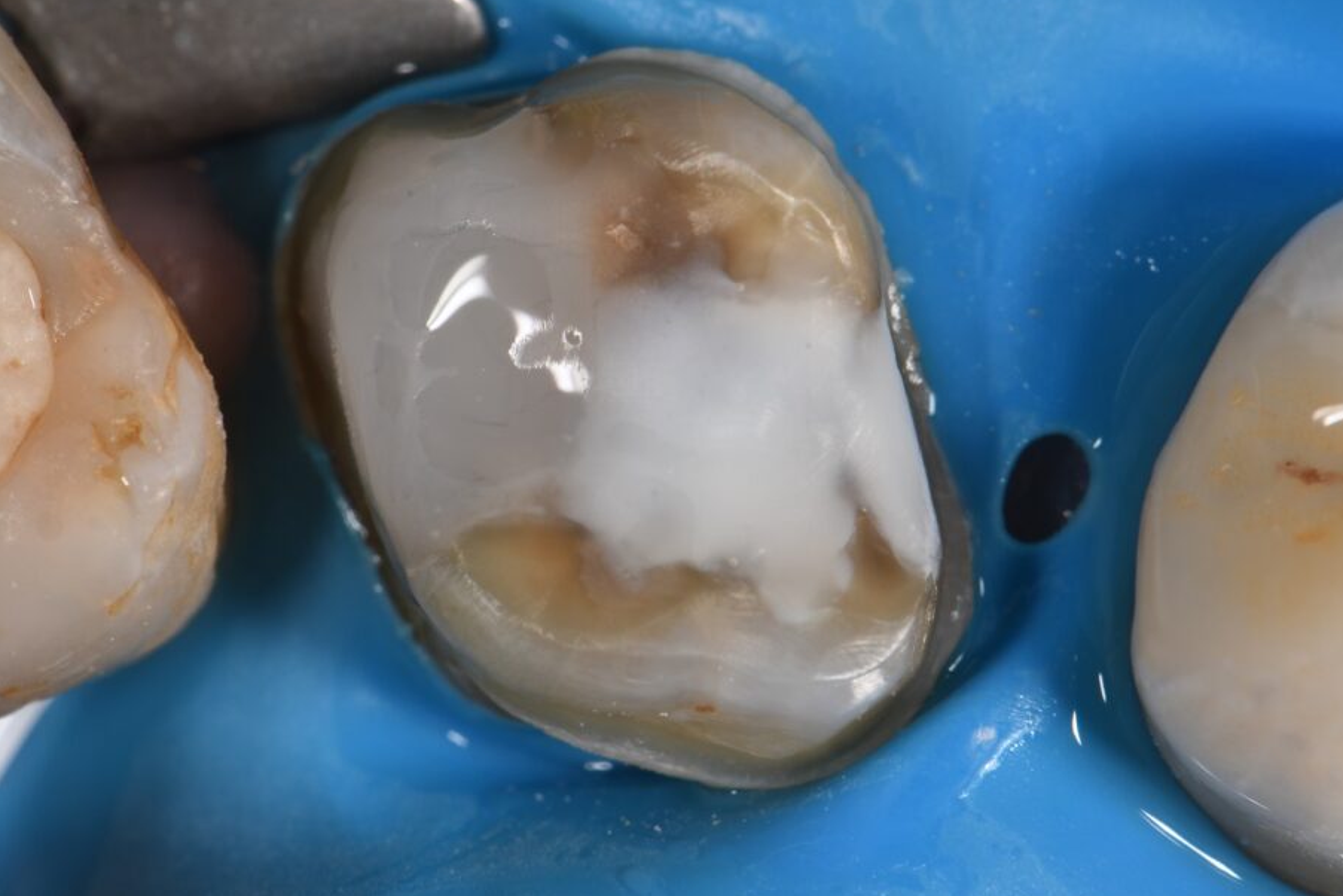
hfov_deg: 11.5
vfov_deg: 7.7
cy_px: 421
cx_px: 640
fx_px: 6640
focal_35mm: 178
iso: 200
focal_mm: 105
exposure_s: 1/160
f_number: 32
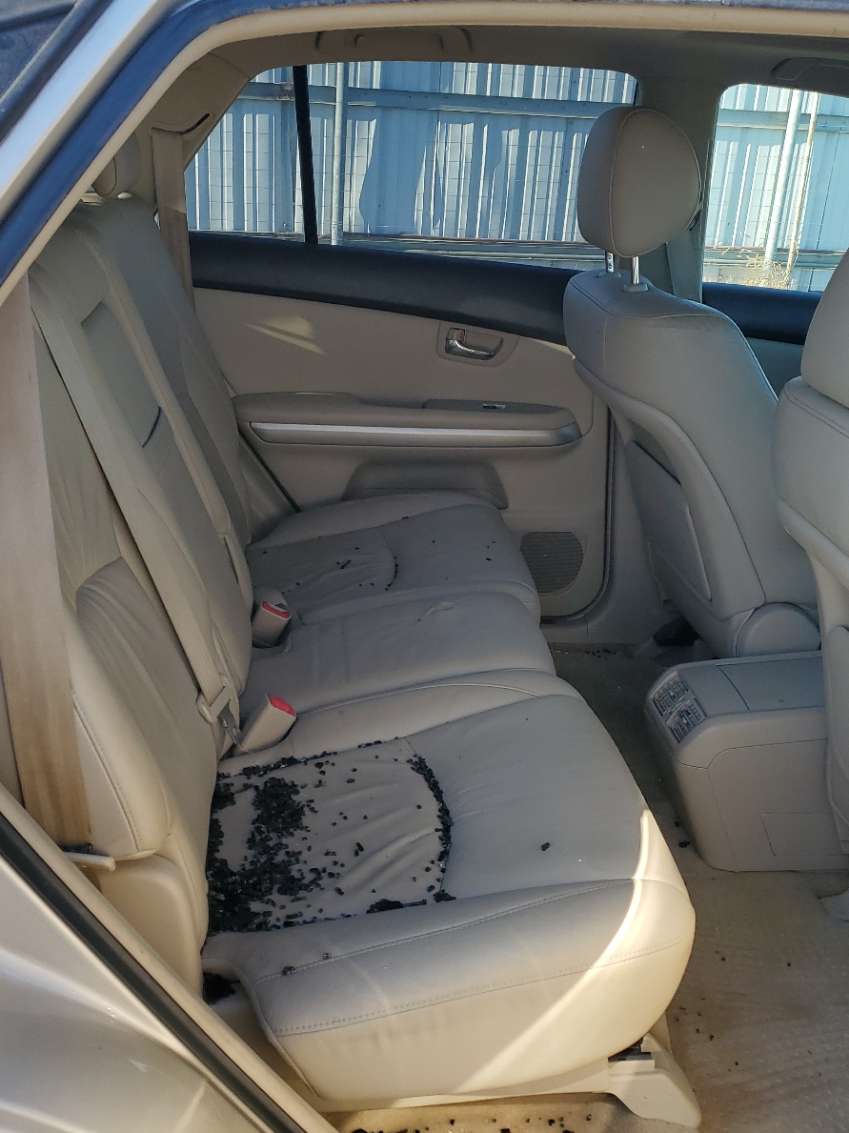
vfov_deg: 52.6
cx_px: 459
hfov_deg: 40.6
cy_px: 570
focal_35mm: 35
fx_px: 1145
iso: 50
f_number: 1.5
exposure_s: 1/625
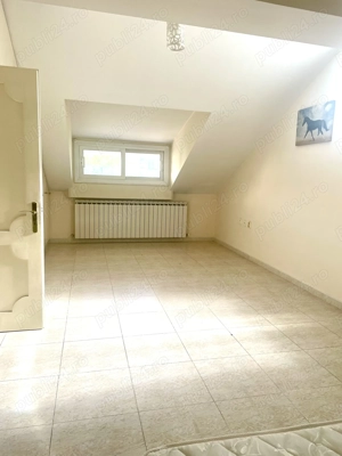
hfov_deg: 53.1
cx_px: 171
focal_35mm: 26
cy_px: 228
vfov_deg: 67.3
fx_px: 343
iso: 50
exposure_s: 1/121
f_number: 1.6
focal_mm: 4.2
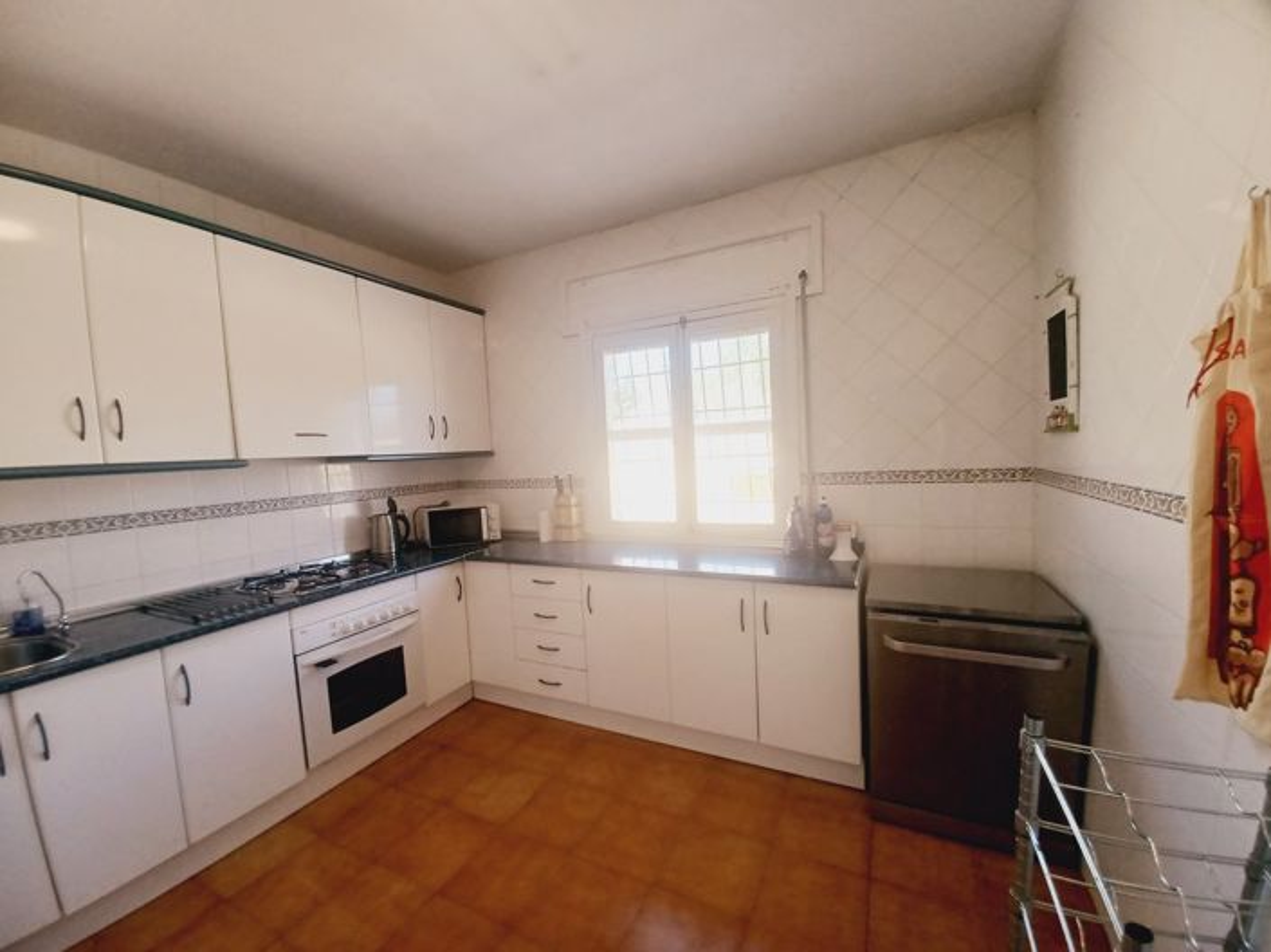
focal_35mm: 13
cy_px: 476
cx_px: 636
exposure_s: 1/50
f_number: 2.2
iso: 80
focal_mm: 1.42
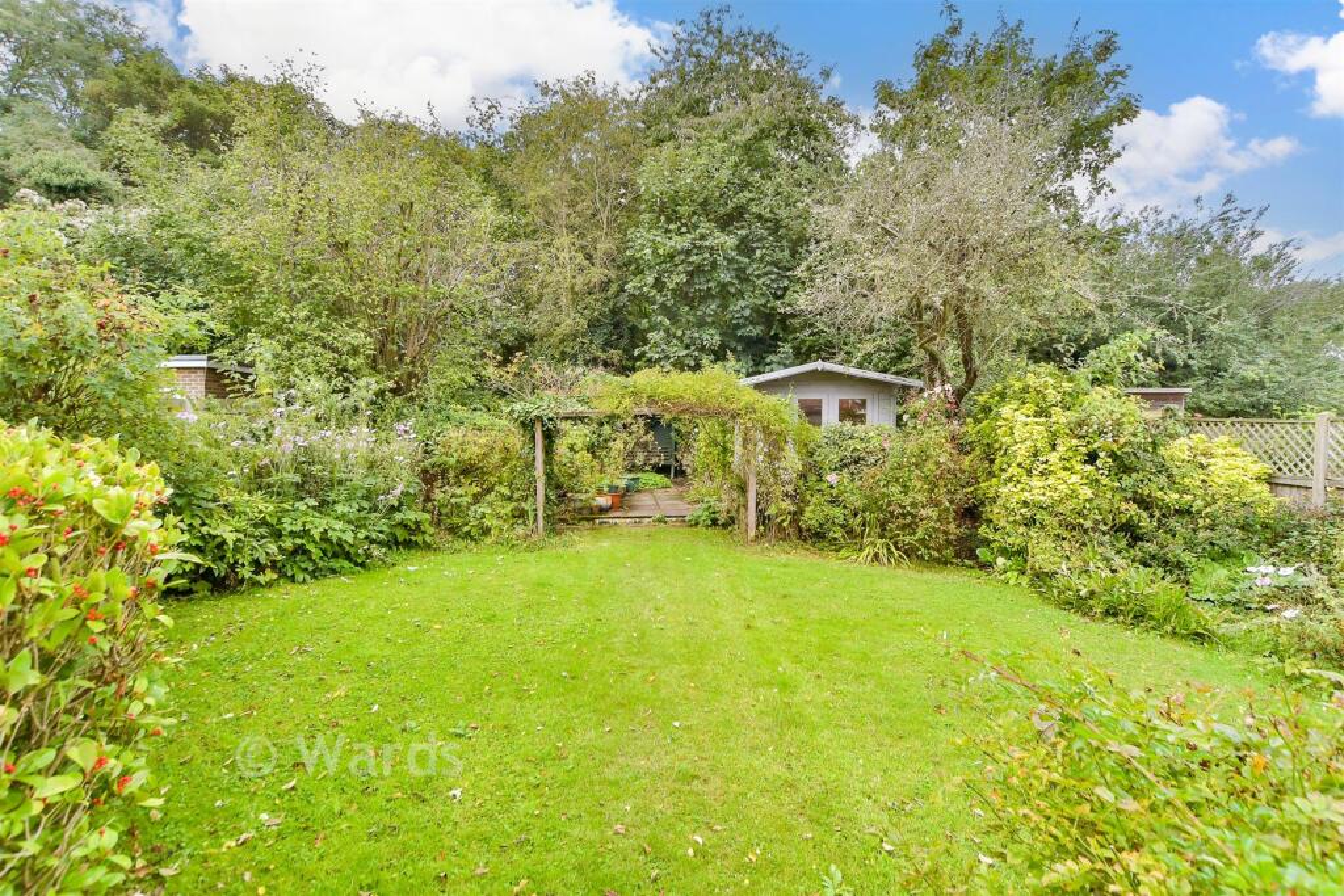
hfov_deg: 100.4
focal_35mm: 15
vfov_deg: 77.3
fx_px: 560
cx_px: 672
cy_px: 448
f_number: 7.1
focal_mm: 10
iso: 500
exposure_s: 1/200
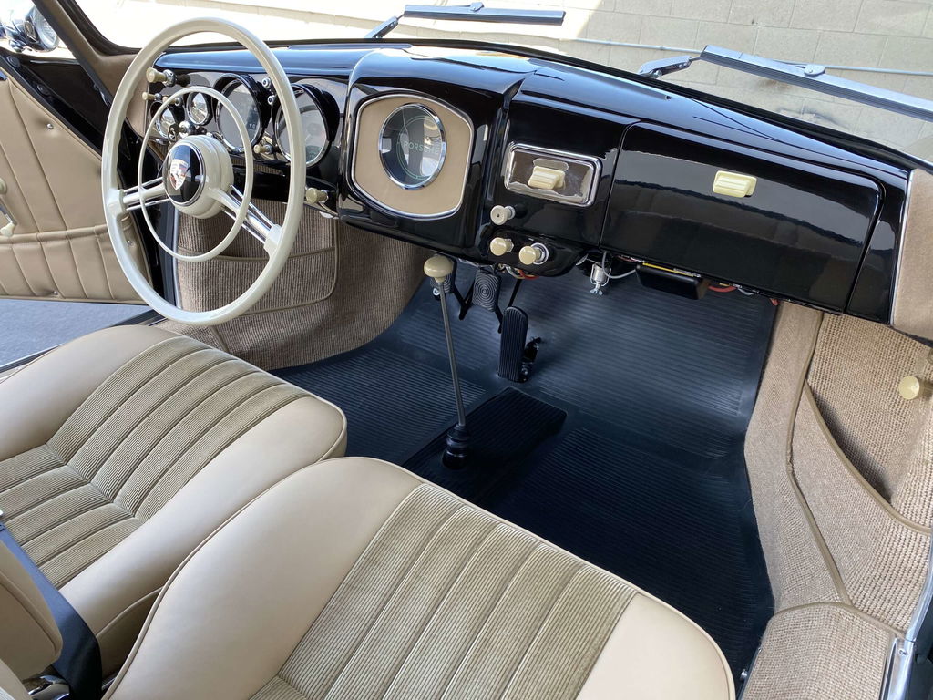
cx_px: 466
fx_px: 701
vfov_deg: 53.1
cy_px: 350
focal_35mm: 26
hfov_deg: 67.3
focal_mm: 4.25
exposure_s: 1/121
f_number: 1.8
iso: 64
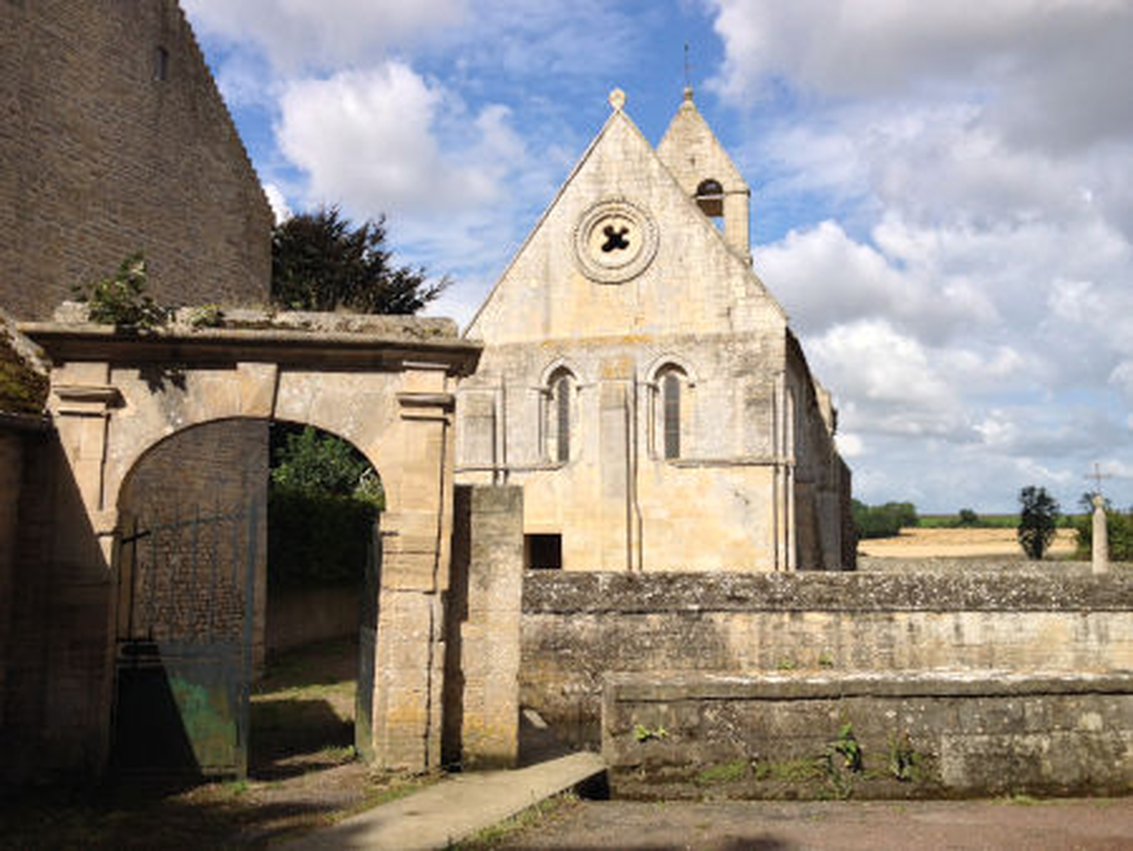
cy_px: 426
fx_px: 1146
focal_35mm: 35
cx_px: 566
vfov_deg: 40.7
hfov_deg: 52.6
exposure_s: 1/2208
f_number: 2.4
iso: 50
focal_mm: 4.28
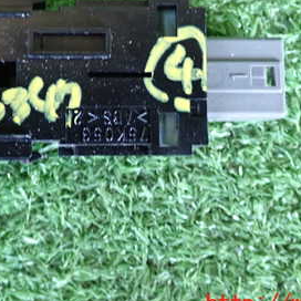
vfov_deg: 23.1
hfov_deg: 23.3
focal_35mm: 74
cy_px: 70
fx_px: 728
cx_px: 124
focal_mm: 6.83
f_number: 2.7
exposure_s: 1/40
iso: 640
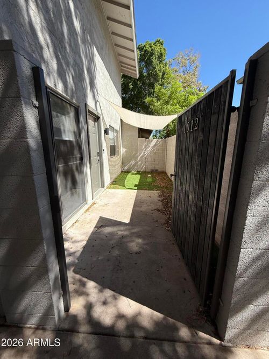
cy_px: 180
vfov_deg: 102.1
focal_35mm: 14
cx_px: 134
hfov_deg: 85.7
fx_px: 145
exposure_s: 1/1698
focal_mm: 2.22
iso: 50
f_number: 2.2
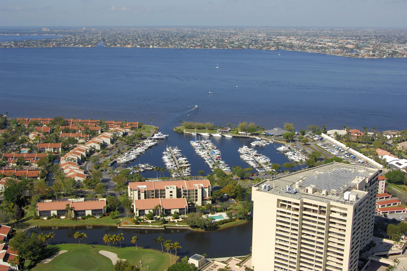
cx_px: 204
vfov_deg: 30.8
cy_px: 136
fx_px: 491
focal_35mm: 44
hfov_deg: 45.0
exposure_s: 1/1000
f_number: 8.5
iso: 400
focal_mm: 29
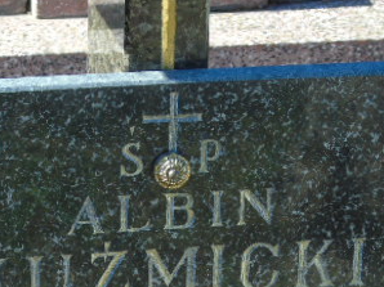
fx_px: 3381
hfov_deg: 6.5
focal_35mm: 305
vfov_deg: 4.9
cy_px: 305
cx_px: 137
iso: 100
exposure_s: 1/125
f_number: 4.7
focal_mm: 25
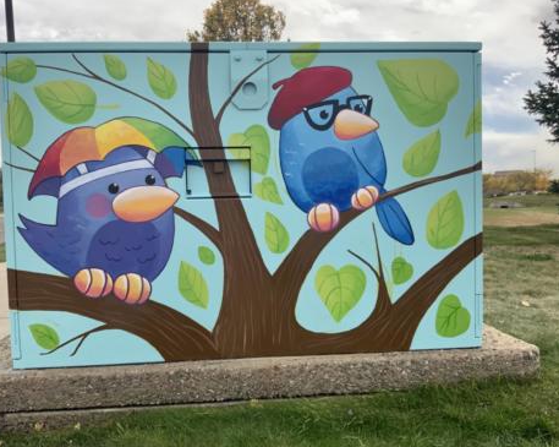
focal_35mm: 31
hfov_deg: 57.1
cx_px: 254
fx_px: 513
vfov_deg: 47.1
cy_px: 226
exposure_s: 1/1451
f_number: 1.8
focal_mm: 3
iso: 16
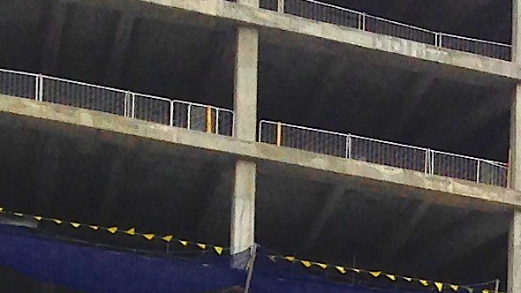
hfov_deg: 10.0
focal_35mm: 199
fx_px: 2749
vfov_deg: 5.7
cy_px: 837
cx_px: 1075
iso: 50
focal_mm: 4.12
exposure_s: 1/398
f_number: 2.4
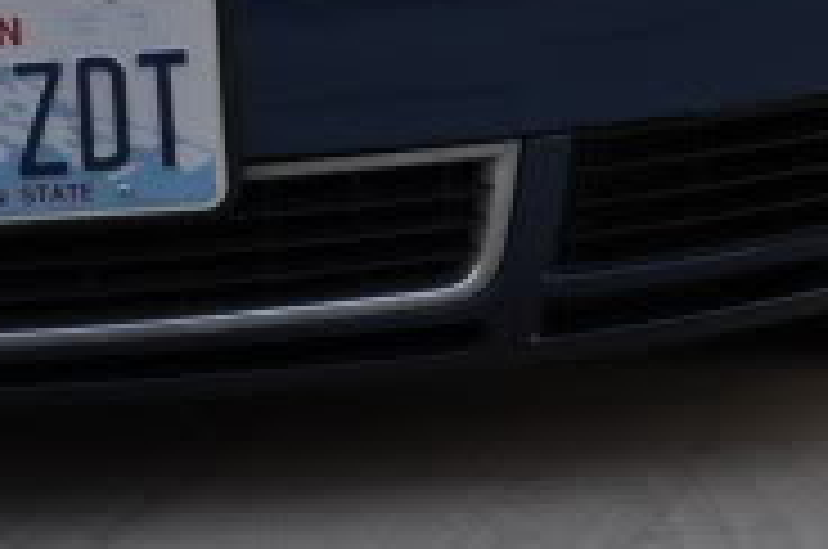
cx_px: 0
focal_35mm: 200
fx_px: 4592
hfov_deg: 10.2
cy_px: -261
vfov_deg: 6.8
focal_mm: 24
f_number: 5.6
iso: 250
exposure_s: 1/125
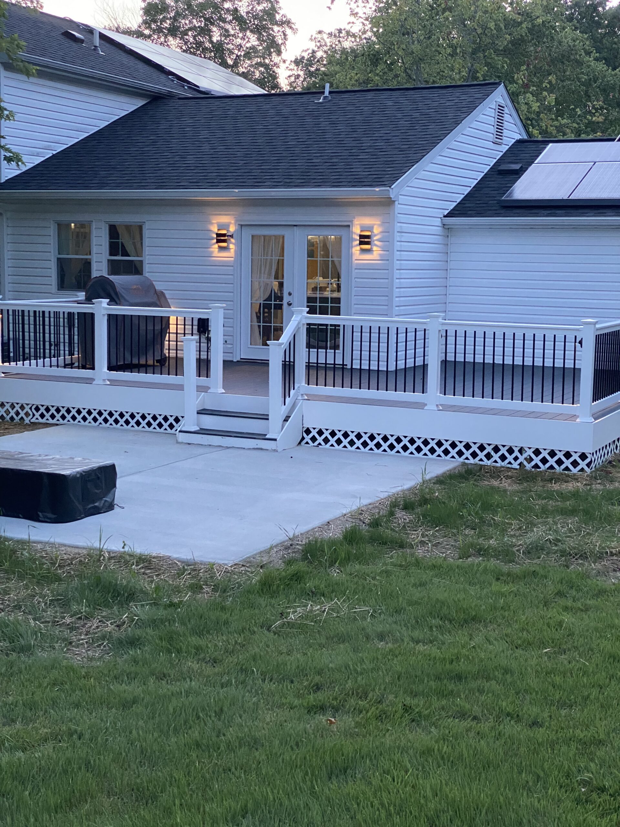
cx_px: 310
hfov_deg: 28.0
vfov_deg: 36.8
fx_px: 1242
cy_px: 414
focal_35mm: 52
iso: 320
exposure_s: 1/60
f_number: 2
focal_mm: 6
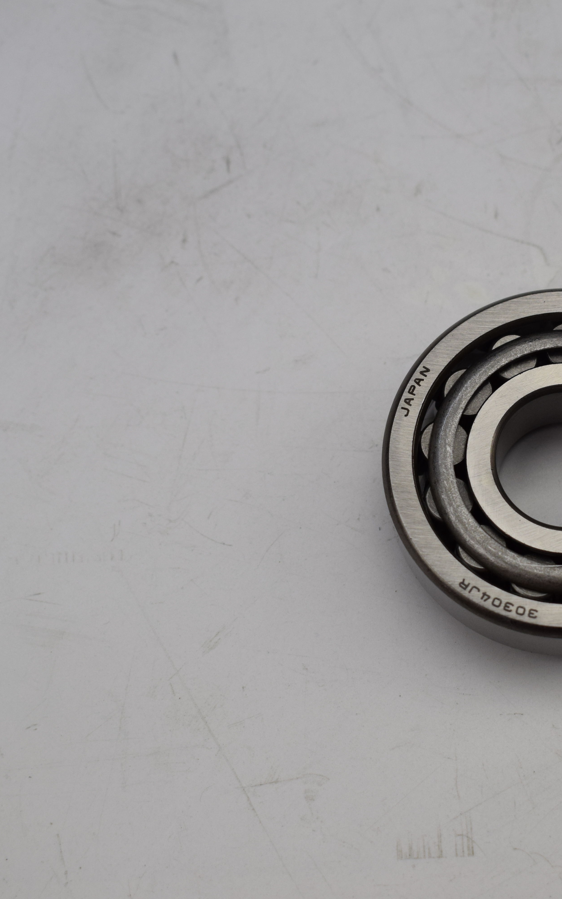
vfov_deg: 29.8
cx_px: 444
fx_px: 1691
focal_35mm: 69
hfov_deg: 18.7
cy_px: 450
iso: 400
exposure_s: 1/200
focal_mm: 30
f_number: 7.1
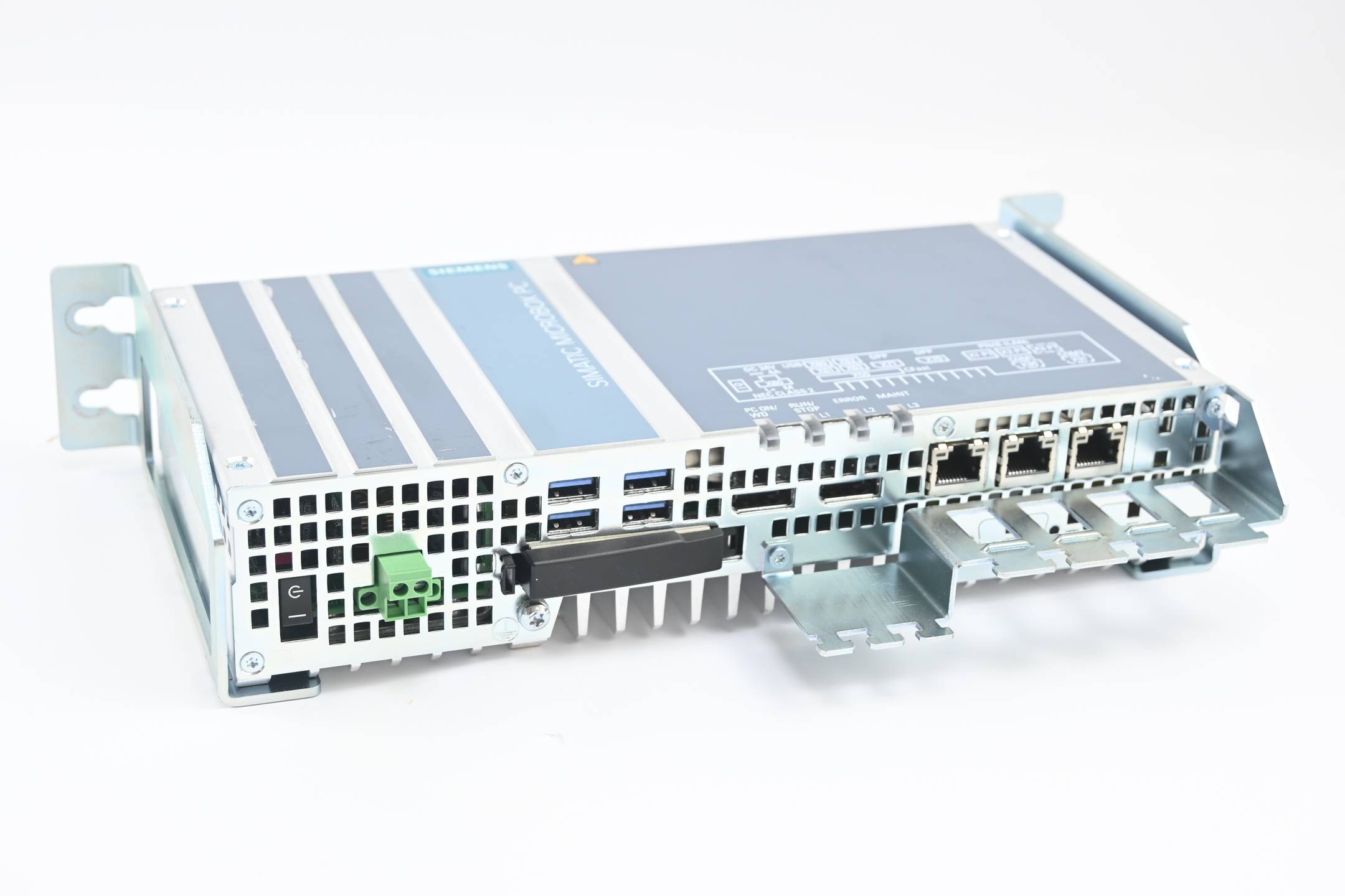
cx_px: 672
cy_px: 448
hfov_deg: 35.9
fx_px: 2073
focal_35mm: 56
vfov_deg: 24.4
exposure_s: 1/60
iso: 250
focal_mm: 37
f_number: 5.6
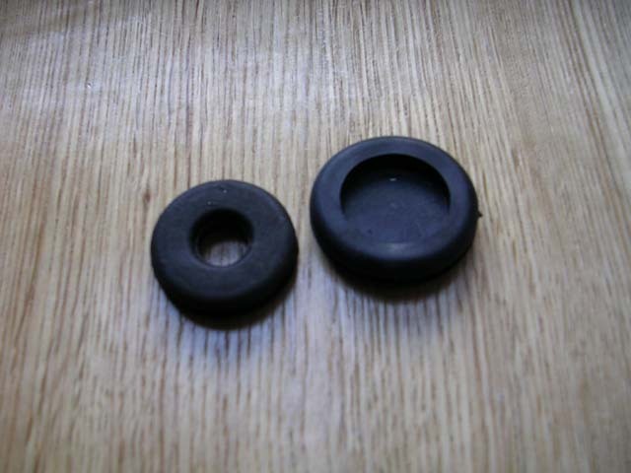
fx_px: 693
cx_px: 316
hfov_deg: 49.0
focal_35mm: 38
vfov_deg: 37.7
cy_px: 236
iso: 50
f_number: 2.8
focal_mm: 5.8
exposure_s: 1/30
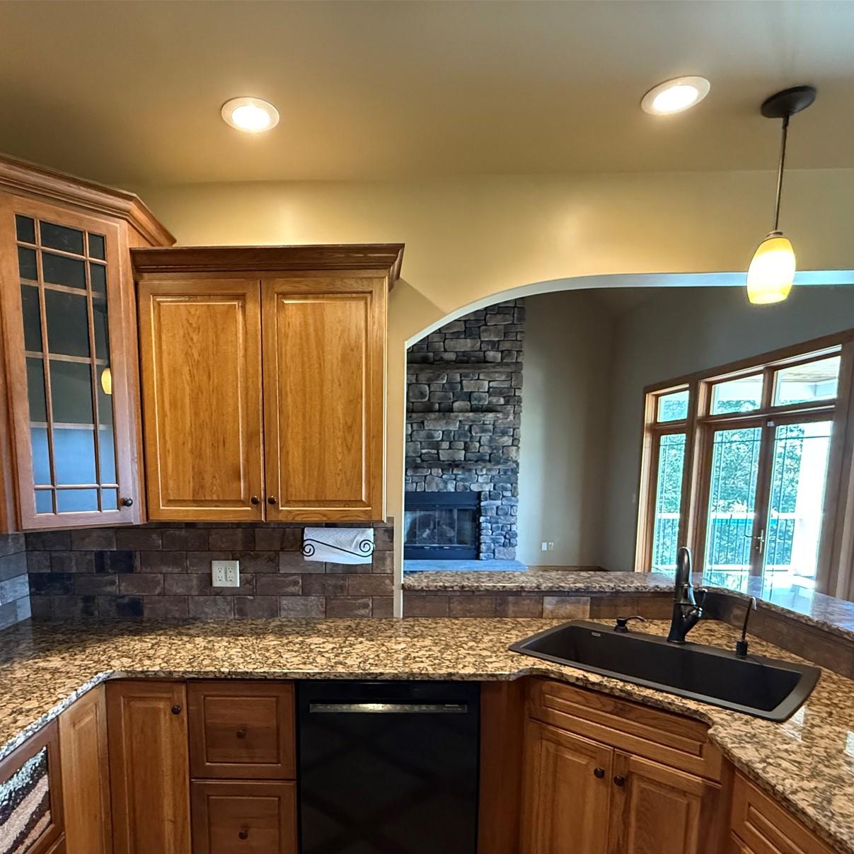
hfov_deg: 71.5
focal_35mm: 21
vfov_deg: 70.8
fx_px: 586
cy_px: 543
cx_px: 351
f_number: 2.2
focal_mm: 2.22
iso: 800
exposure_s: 1/60
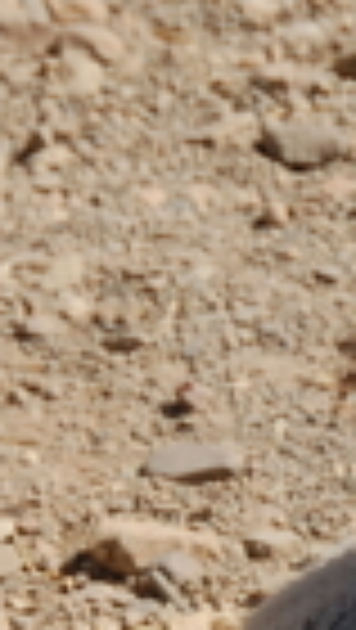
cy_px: 684
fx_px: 8253
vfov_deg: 4.4
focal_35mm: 493
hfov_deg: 2.5
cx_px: 487
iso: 200
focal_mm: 80
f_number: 7.1
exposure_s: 1/800
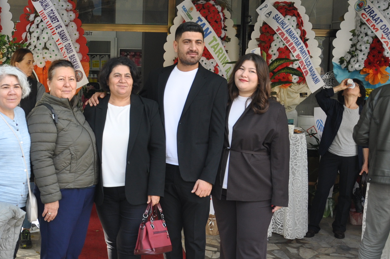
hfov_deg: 35.2
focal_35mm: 55
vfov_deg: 24.6
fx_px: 594
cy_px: 119
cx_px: 75
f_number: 5.6
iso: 280
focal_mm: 21
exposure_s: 1/125
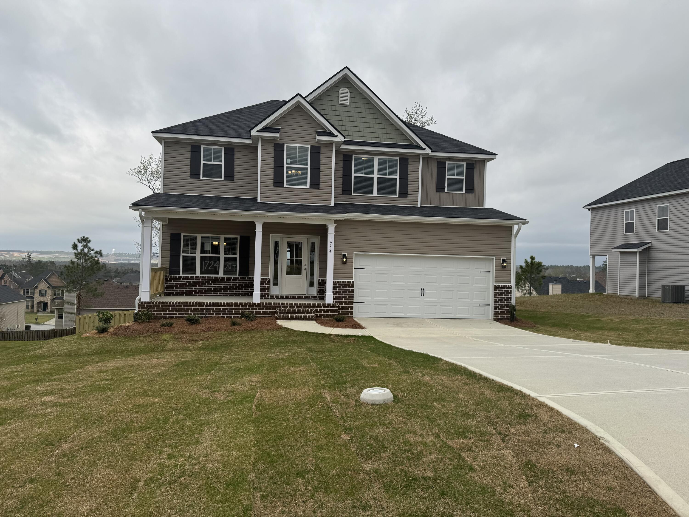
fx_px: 478
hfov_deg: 71.6
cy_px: 258
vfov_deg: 56.8
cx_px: 344
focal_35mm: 24
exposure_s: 1/3597
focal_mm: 6.76
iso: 80
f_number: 1.78
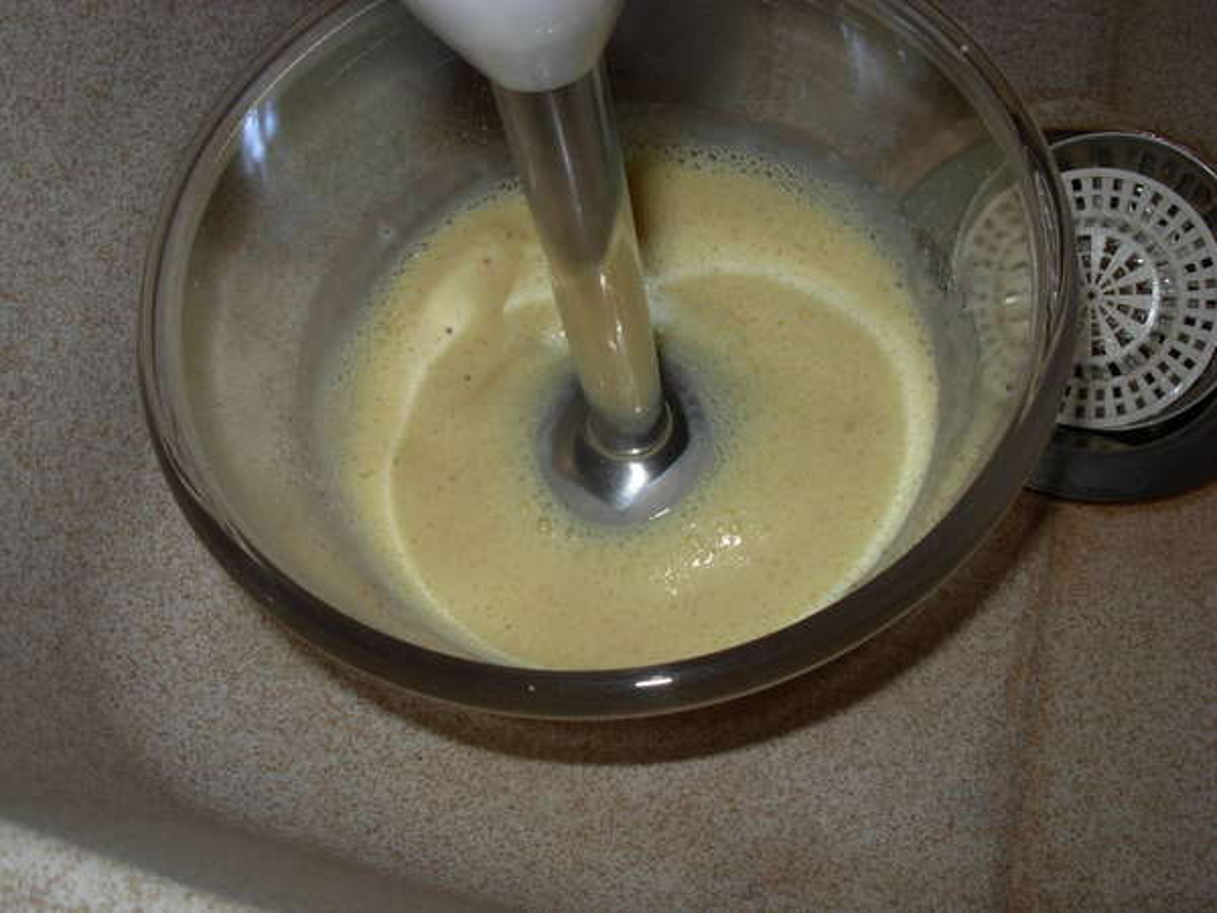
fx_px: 1336
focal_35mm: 38
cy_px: 456
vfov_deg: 37.7
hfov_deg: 49.0
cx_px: 608
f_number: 4.9
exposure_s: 1/22.6
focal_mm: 6.3
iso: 79
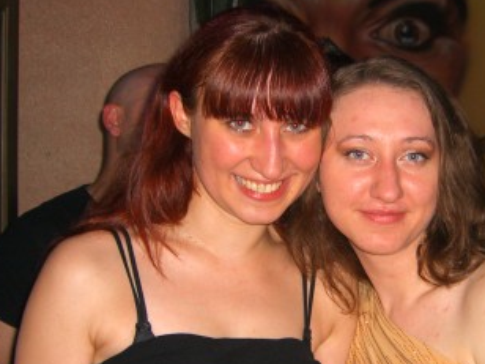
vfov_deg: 19.8
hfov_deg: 26.1
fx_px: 1037
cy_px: 236
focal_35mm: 74
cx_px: 350
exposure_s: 1/60
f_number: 2.8
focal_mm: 7.9
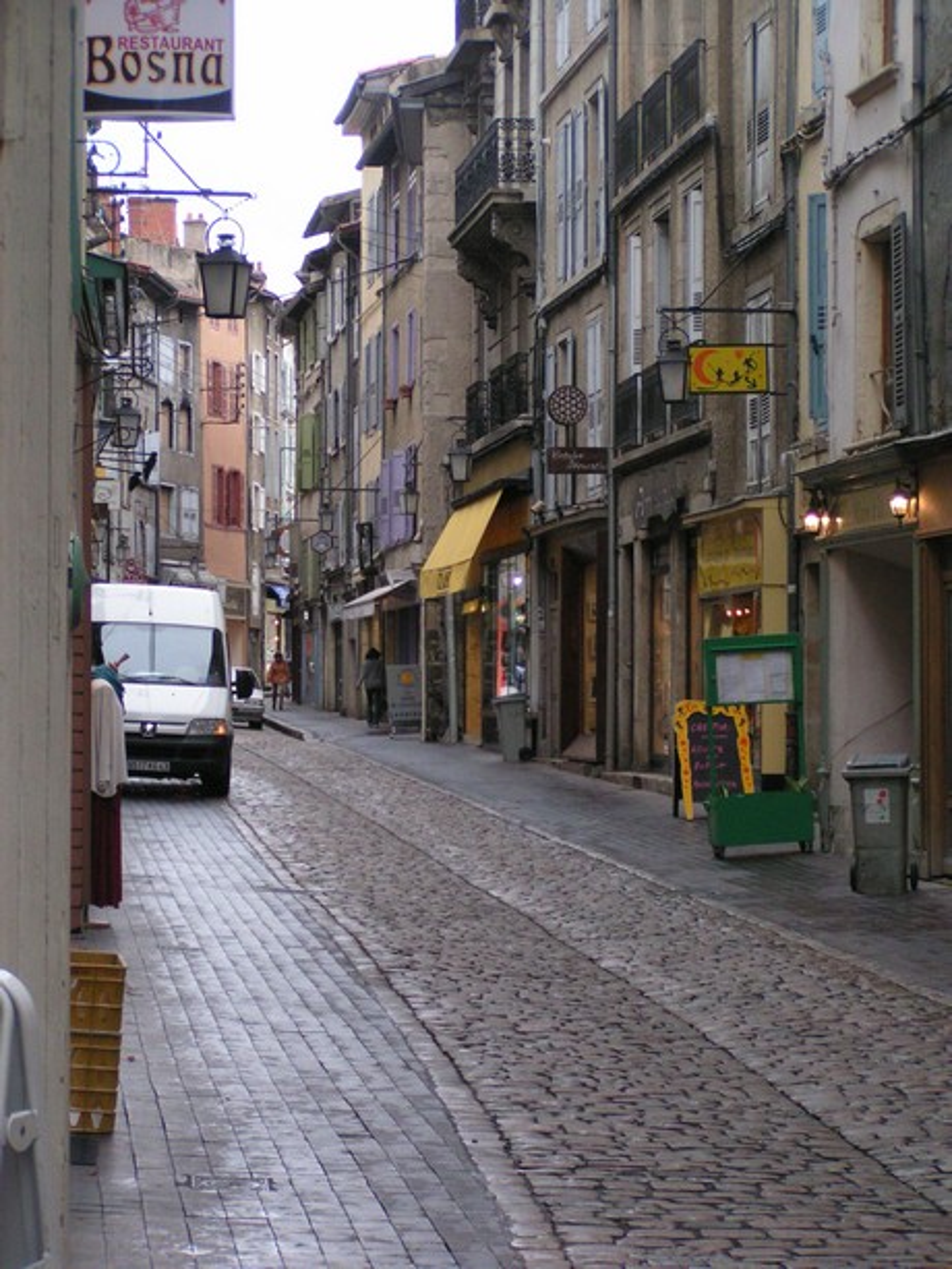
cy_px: 634
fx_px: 3629
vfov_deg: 19.8
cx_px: 476
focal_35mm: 99
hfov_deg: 14.9
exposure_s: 1/100
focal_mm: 15.2
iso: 200
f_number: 3.5
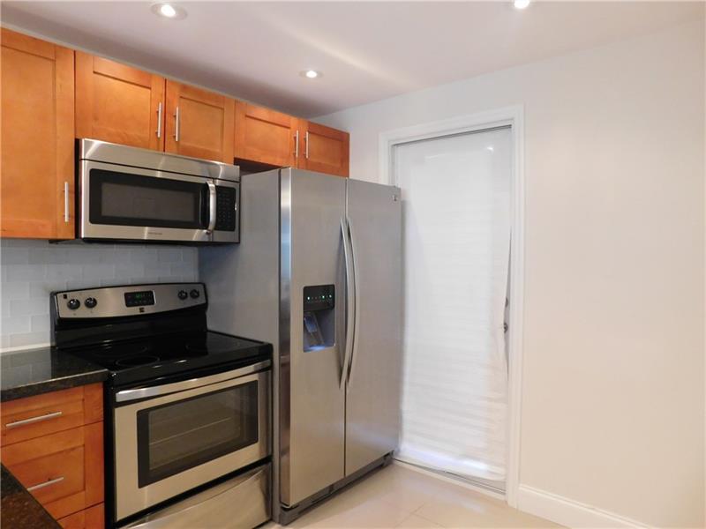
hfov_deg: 73.9
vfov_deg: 58.9
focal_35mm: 23
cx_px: 353
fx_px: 469
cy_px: 264
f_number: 3
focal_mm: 4
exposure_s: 1/30
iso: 360
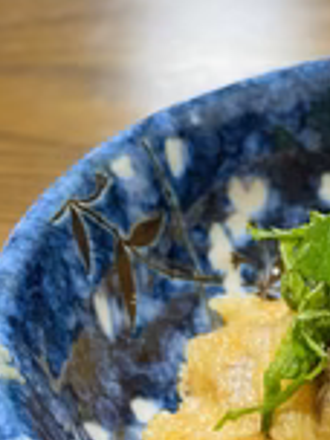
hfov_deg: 20.5
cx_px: 420
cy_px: 385
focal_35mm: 66
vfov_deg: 28.4
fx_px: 839
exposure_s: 1/60
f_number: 1.8
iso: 320
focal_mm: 4.25
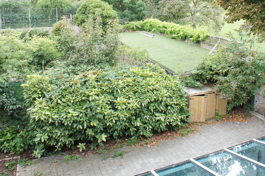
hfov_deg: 45.1
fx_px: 316
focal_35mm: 43
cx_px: 164
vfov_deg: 30.4
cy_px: 35
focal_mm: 16
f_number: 4.5
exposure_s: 1/60
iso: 200
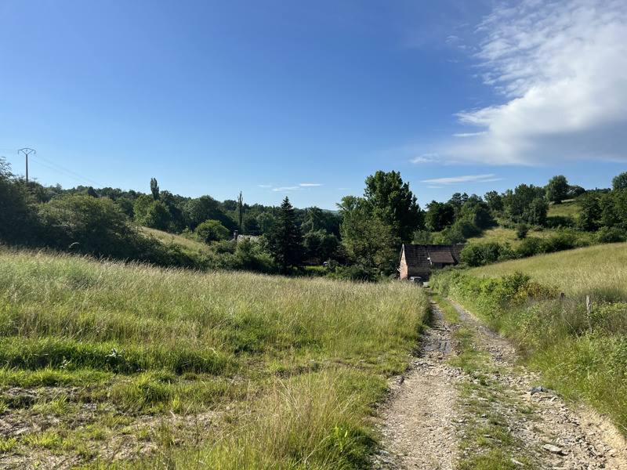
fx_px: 471
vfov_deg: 53.1
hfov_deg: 67.3
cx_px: 314
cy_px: 235
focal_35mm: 26
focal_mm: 5.1
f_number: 1.6
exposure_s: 1/5556
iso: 50
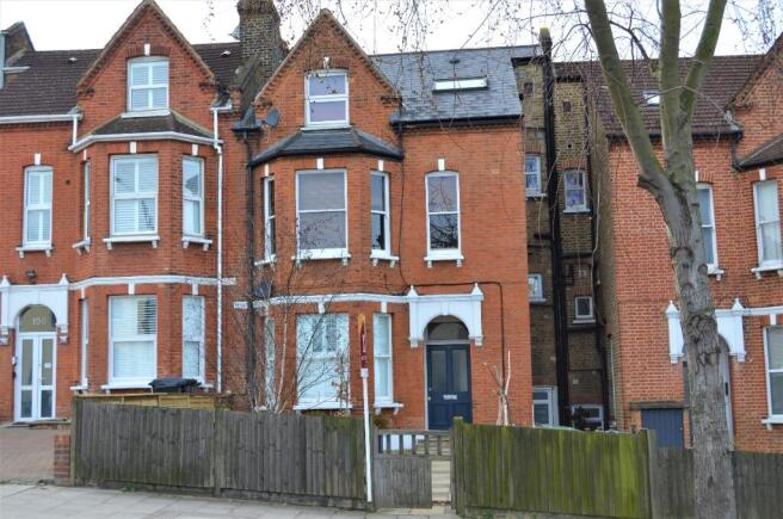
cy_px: 260
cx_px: 392
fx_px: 1010
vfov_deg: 28.8
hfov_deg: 42.4
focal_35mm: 46
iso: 200
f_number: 7.1
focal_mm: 31
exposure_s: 1/200
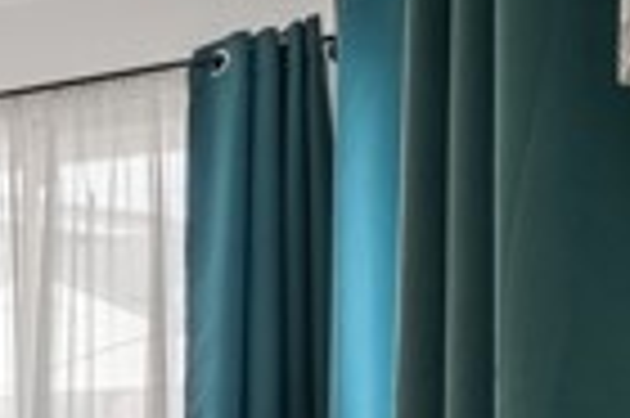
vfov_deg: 18.2
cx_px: -580
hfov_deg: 19.8
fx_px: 1119
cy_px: 670
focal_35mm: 64
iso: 250
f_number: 9
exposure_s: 1/3
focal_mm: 14
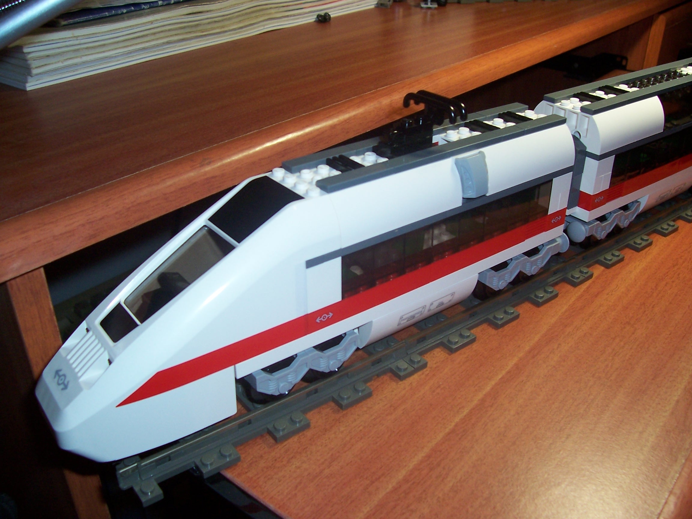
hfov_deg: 54.0
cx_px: 346
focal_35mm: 34
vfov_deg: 41.8
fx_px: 680
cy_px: 260
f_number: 2.7
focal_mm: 5.6
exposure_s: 1/60
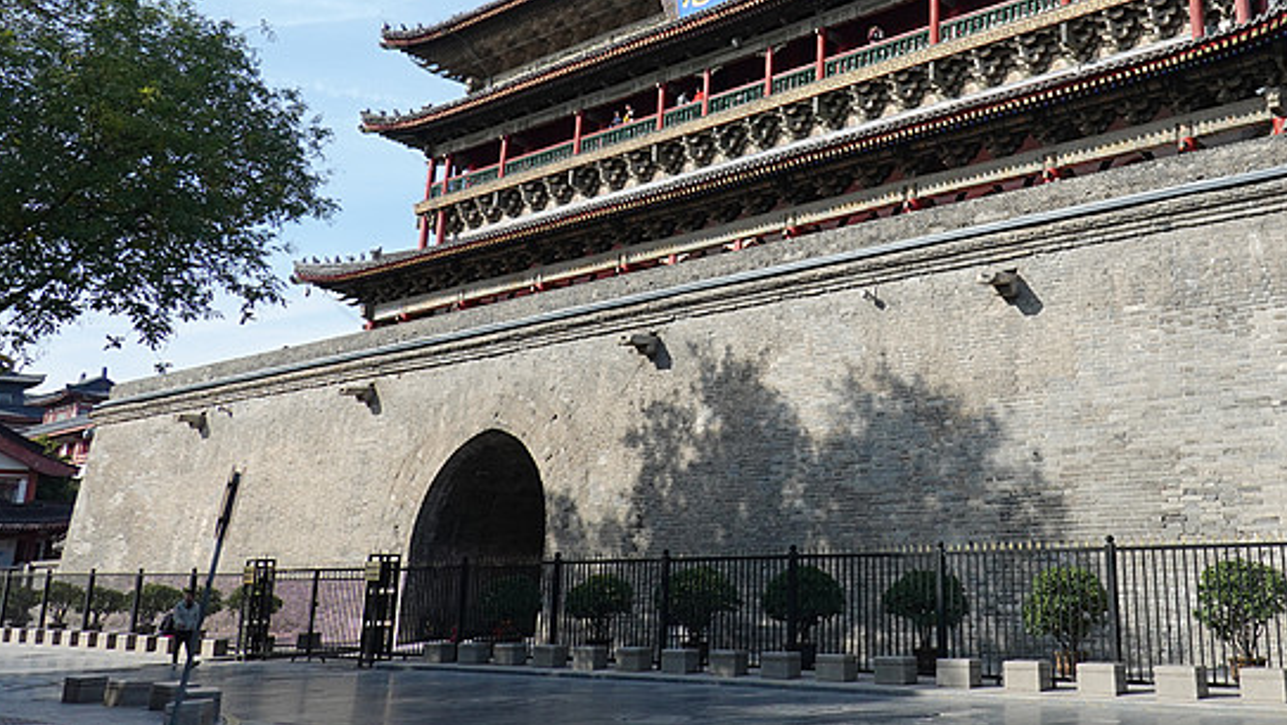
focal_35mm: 37
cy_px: 198
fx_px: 1263
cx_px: 934
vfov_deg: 31.6
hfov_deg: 52.1
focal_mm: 9
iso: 125
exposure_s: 1/400
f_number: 5.6
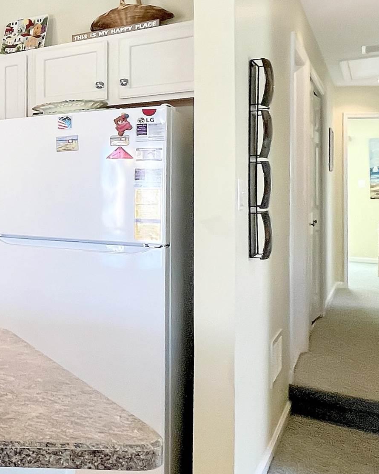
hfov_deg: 27.9
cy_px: 290
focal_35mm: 35
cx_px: -194
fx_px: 491
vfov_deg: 51.1
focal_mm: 1.57
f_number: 1.8
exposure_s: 1/120
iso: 100
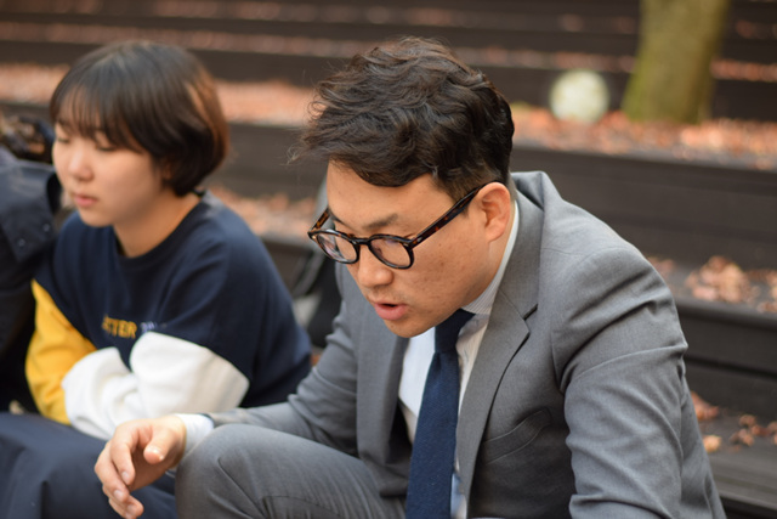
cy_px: 260
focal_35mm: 75
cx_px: 388
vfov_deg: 18.2
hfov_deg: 27.0
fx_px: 1619
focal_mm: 50
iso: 100
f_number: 1.8
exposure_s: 1/250
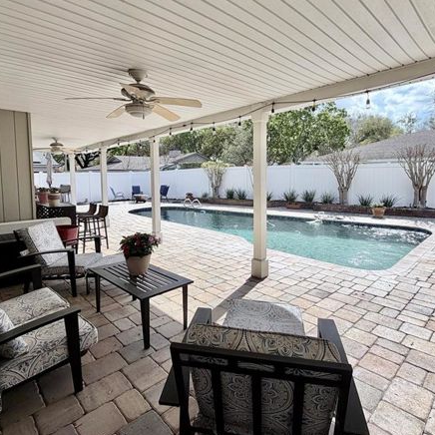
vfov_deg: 74.5
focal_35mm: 20
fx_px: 284
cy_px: 192
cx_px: 217
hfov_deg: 74.8
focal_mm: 2.22
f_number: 2.2
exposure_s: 1/770
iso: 25
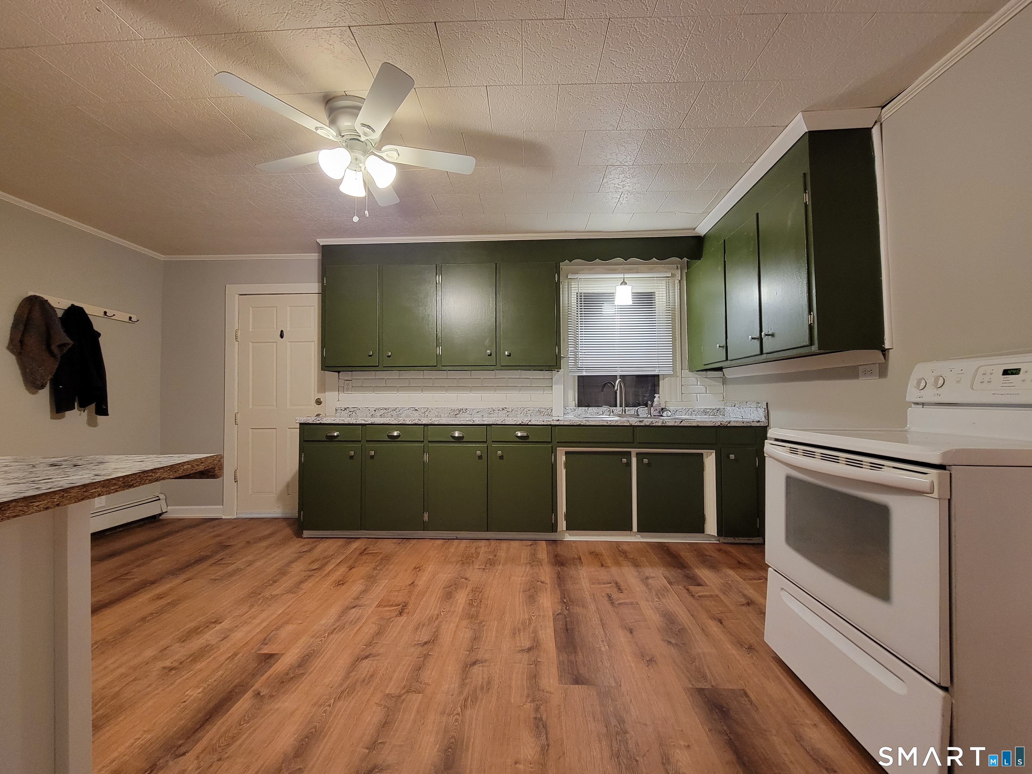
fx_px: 388
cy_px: 387
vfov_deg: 89.9
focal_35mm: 13
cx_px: 516
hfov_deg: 106.2
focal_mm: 2.2
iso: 400
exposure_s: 1/40
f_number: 2.2
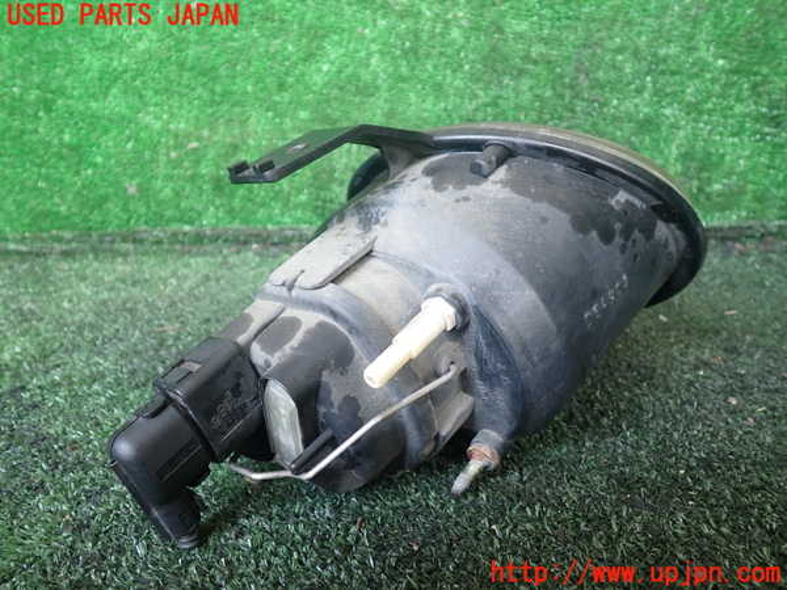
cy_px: 295
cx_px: 394
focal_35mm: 30
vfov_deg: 46.8
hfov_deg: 60.0
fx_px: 682
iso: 200
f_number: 2.3
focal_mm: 5.4
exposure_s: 1/60
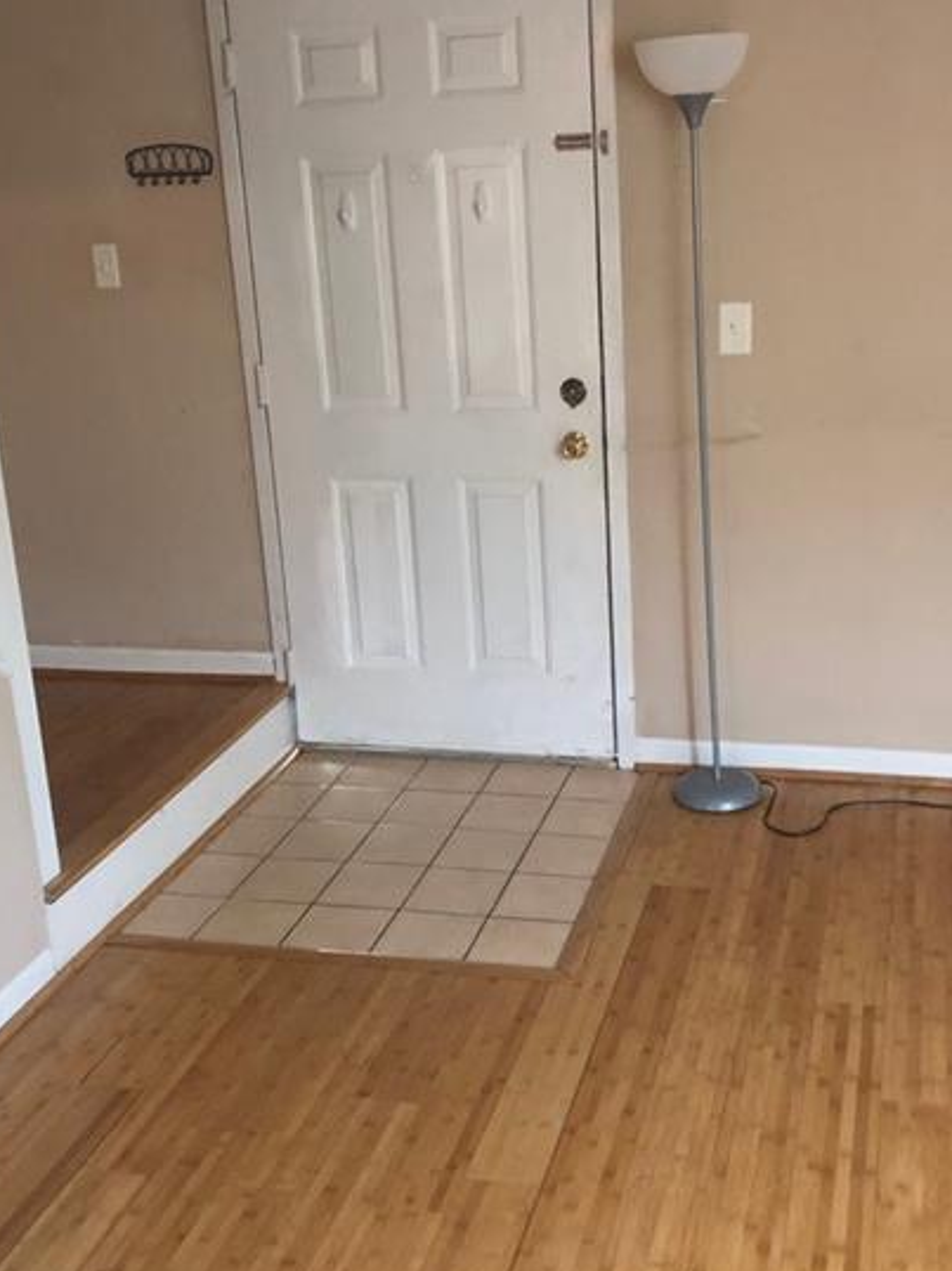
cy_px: 584
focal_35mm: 40
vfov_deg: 46.8
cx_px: 503
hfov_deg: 35.9
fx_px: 1468
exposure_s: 1/4
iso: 100
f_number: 1.8
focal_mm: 3.99
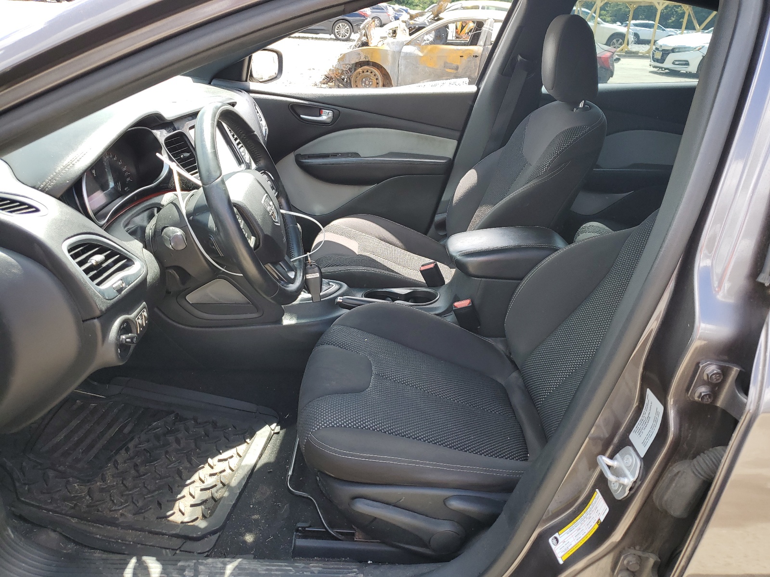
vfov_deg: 53.1
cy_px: 288
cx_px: 385
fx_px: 578
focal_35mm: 26
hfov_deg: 67.3
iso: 50
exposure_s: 1/333
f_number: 1.5
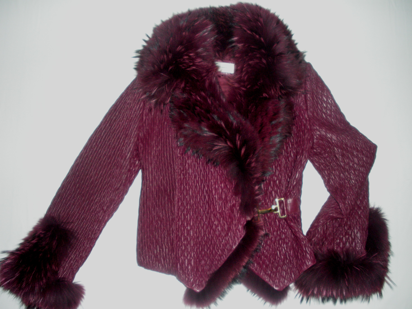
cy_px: 154
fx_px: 428
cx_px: 206
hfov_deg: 51.4
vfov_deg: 39.7
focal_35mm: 36
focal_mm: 6.3
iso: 295
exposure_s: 1/60
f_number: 3.5
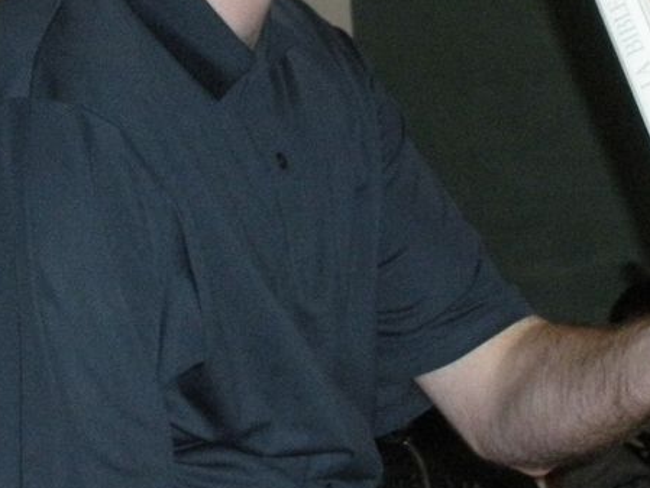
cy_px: 136
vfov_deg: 8.3
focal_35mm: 179
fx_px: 3362
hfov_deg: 11.0
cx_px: 236
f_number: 4.6
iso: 512
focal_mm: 11.2
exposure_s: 1/125
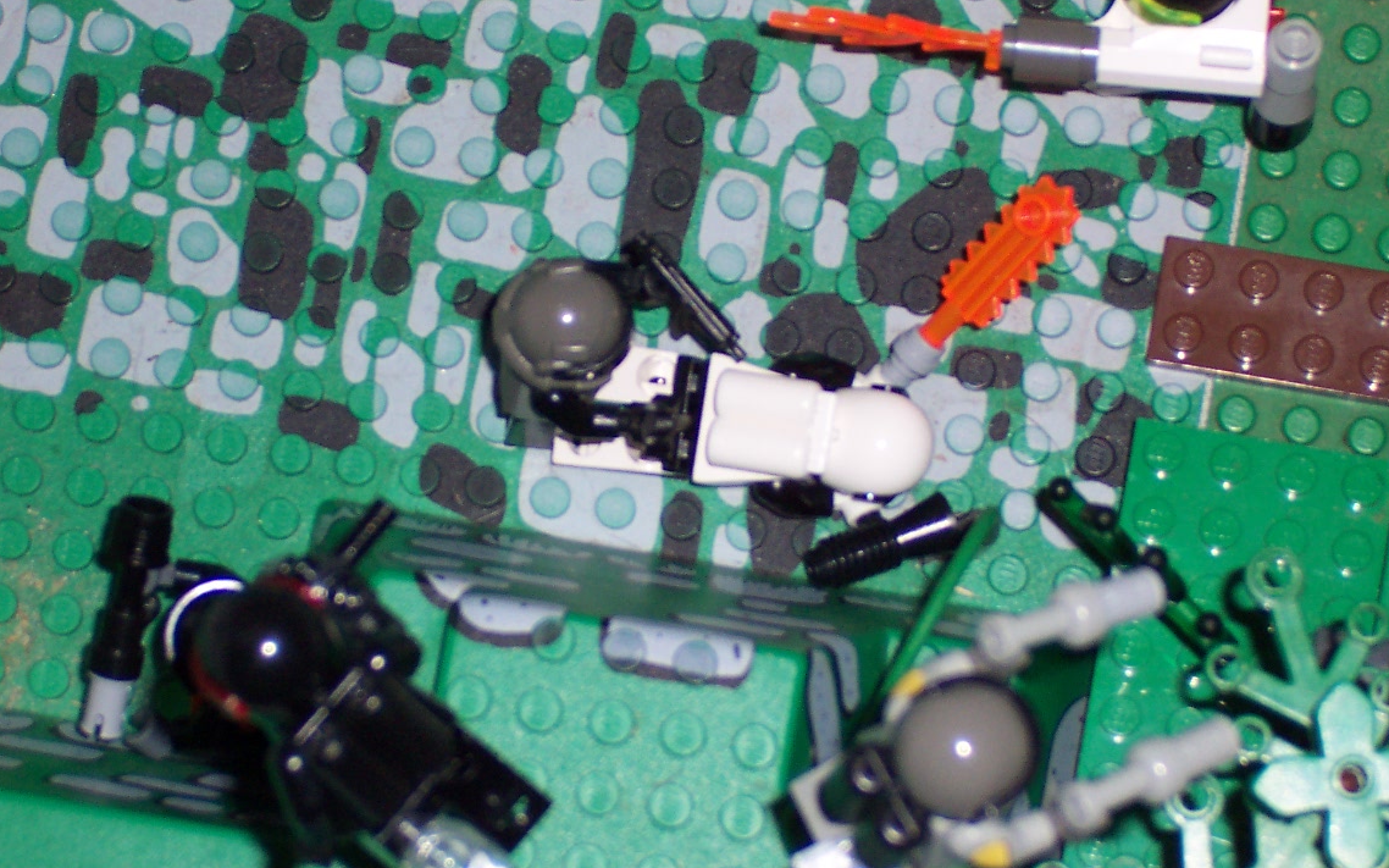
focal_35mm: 161
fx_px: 6094
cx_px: 688
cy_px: 548
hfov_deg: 13.0
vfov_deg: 8.1
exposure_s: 1/125
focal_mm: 22.4
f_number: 4.9
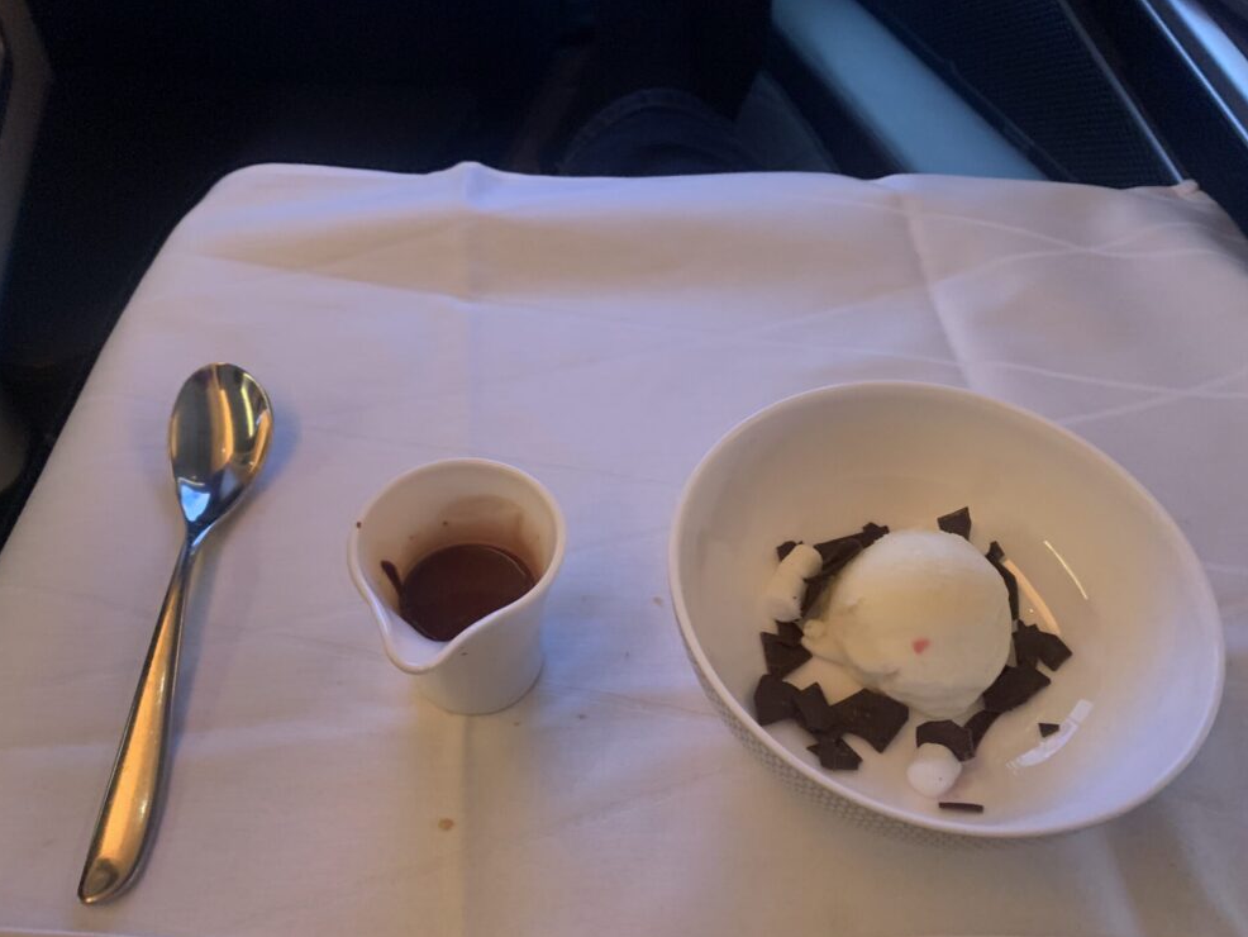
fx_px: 974
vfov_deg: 51.4
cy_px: 484
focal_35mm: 27
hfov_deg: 65.3
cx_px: 640
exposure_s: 1/25
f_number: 1.8
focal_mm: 4.25
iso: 500
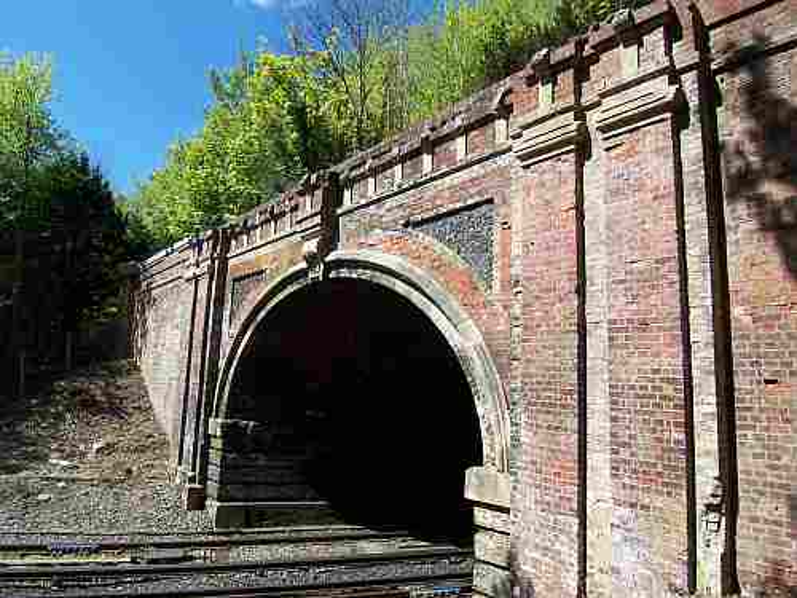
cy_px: 299
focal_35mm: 23
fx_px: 530
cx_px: 398
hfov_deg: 73.9
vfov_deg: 58.9
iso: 64
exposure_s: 1/200
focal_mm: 3.8
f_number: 5.6
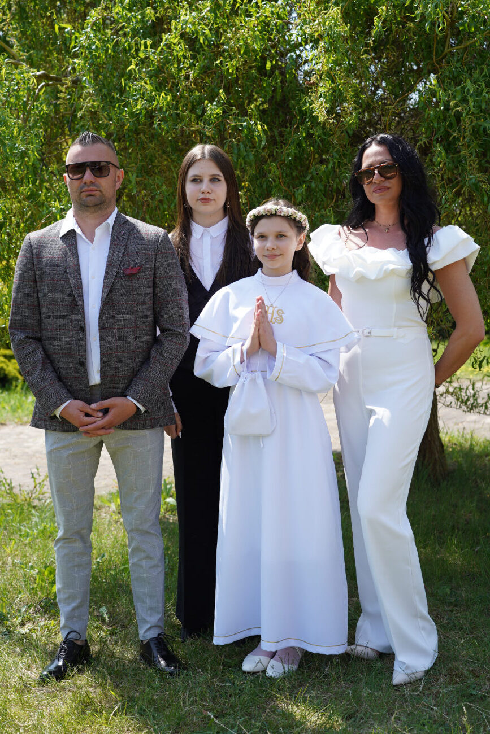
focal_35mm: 54
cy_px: 367
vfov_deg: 36.9
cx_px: 245
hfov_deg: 25.1
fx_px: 1102
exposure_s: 1/400
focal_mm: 54
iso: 100
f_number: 4
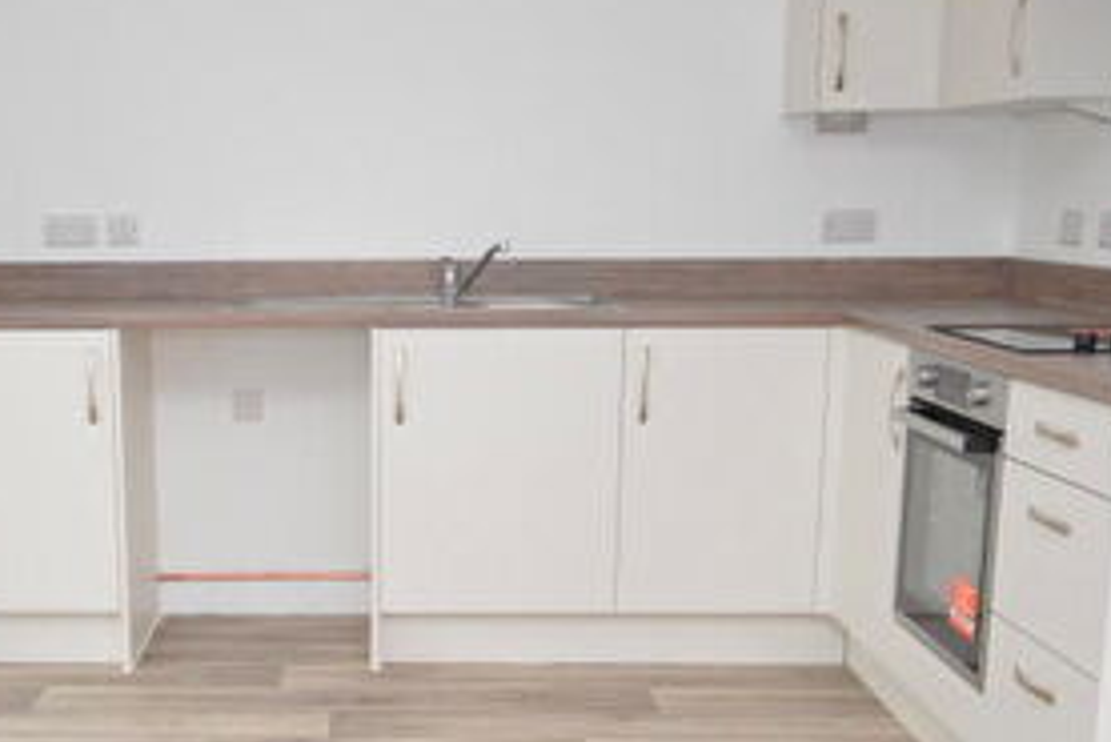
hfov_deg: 36.9
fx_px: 1636
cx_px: 321
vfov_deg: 25.1
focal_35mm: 53
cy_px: 590
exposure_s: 1/60
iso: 800
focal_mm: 14
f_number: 4.8
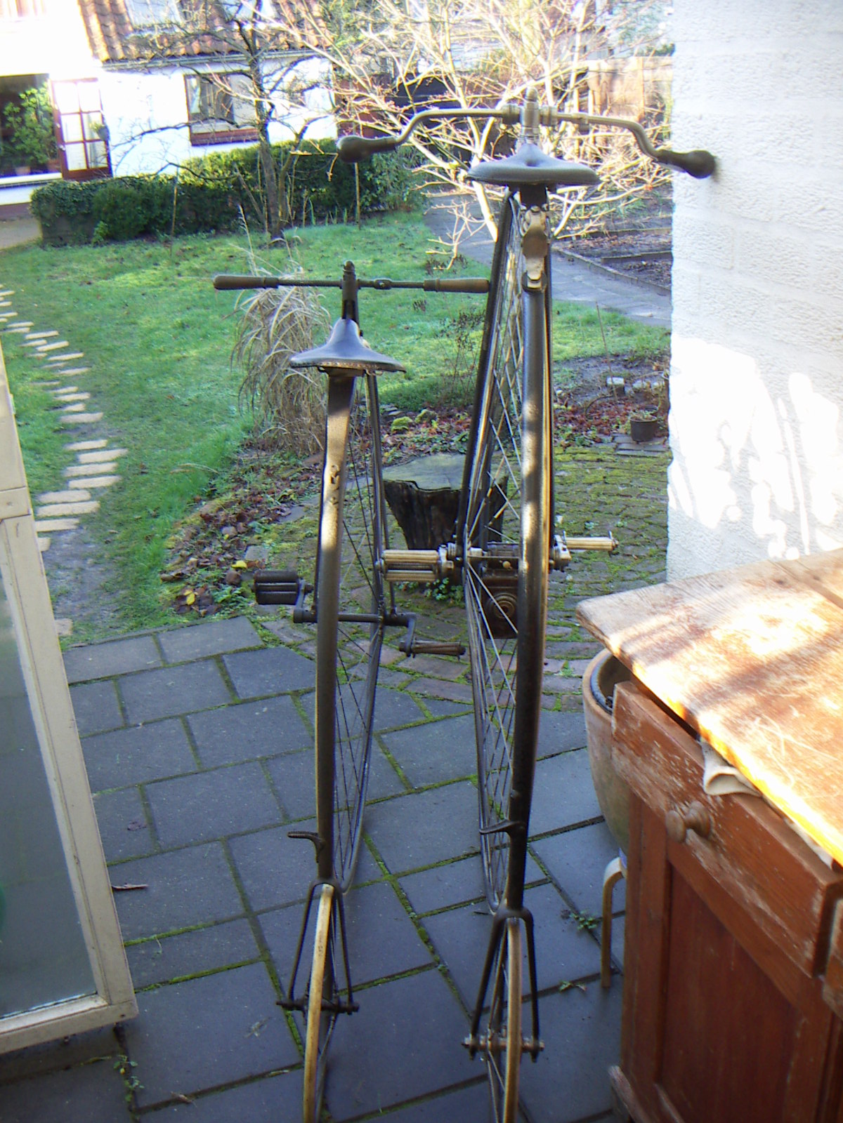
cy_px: 562
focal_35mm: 36
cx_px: 422
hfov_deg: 39.7
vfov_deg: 51.4
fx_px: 1169
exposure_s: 1/50
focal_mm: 4.7
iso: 50
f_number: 2.8
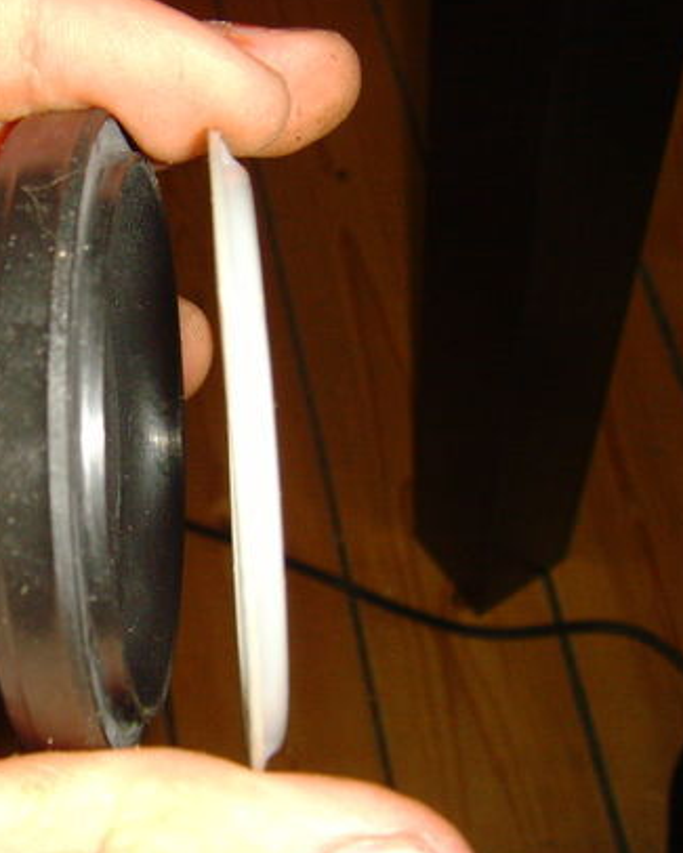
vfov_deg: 31.4
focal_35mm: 60
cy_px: 424
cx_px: 88
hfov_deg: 24.8
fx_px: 1515
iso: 200
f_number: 3.5
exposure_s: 1/45
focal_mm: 6.6
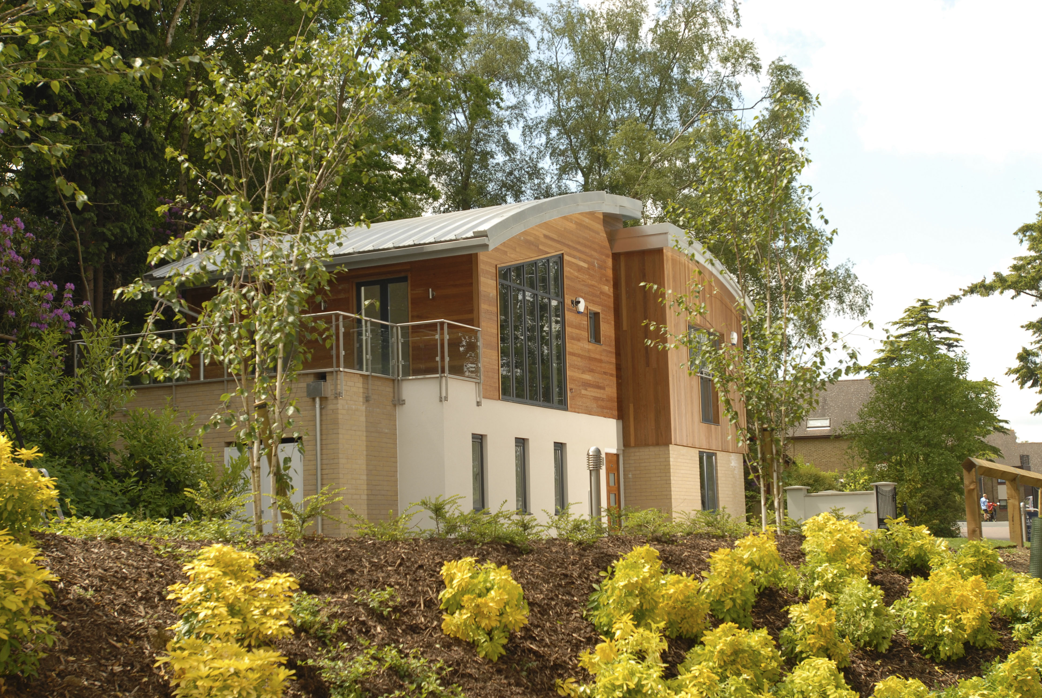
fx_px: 1521
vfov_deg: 25.8
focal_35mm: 52
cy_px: 349
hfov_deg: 37.8
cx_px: 521
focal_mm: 35
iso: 100
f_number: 5.6
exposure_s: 1/200
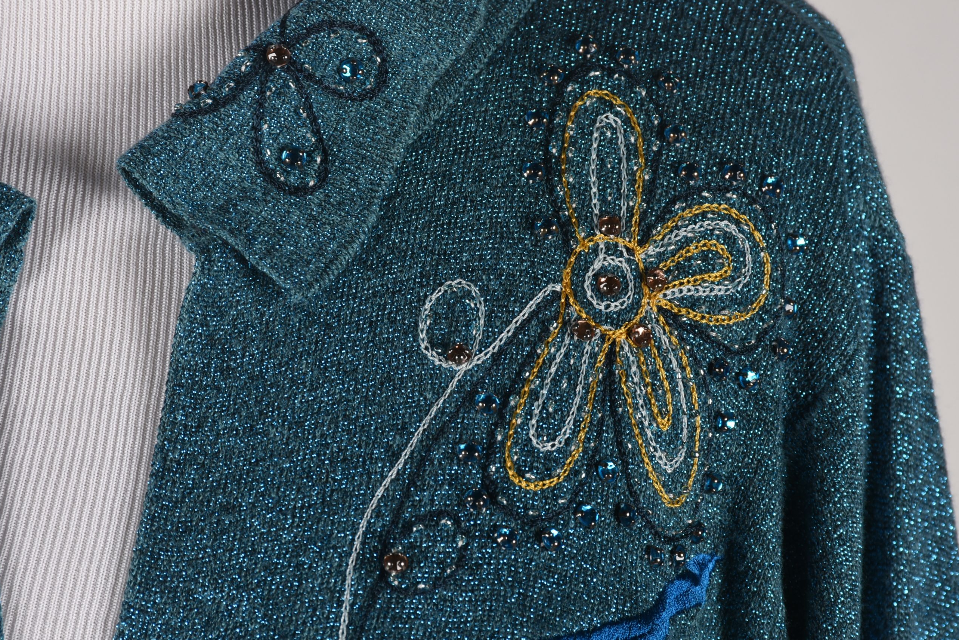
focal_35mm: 245
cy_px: 355
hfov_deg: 8.4
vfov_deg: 5.6
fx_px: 6526
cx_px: 472
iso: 200
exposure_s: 1/125
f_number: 11
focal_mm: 140
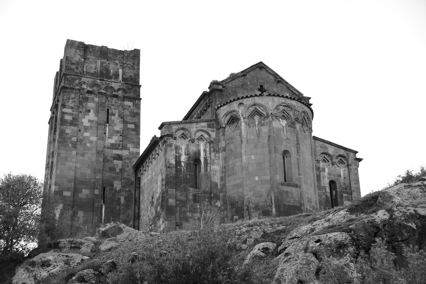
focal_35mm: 57
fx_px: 674
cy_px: 142
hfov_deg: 35.1
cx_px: 213
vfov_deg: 23.8
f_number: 3.5
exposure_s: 1/60
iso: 125
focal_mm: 38
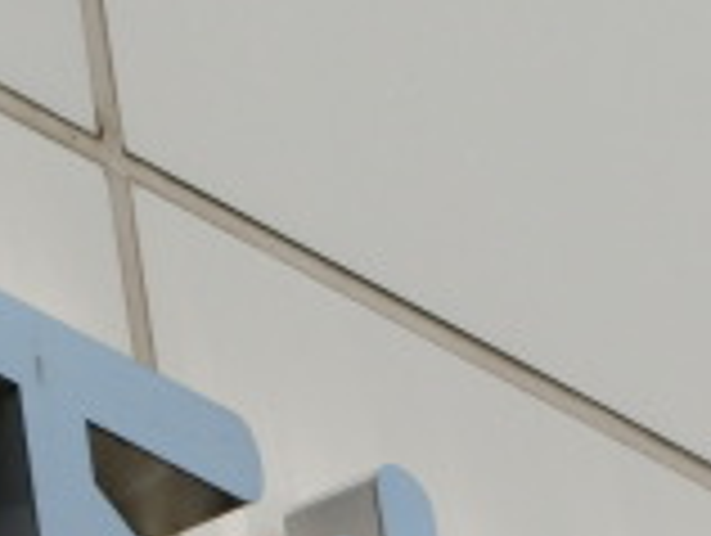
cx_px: 567
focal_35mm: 578
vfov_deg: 2.6
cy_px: 968
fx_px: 11890
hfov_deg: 3.4
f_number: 5.8
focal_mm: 25.5
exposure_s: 1/800
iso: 80
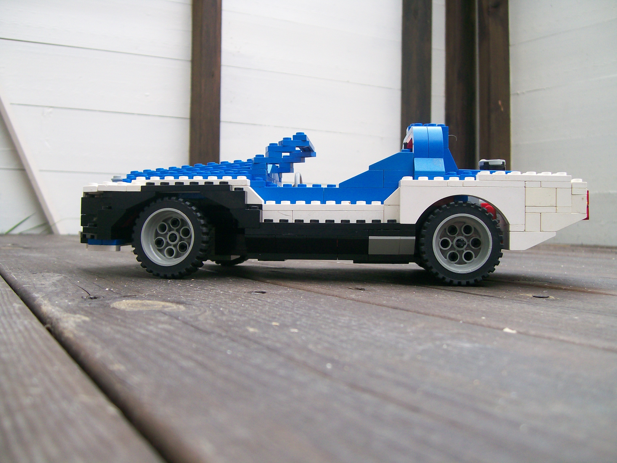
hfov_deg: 52.6
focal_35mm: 35
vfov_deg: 40.7
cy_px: 232
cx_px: 308
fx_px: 624
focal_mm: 5.8
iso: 80
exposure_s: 1/51.9
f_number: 2.8
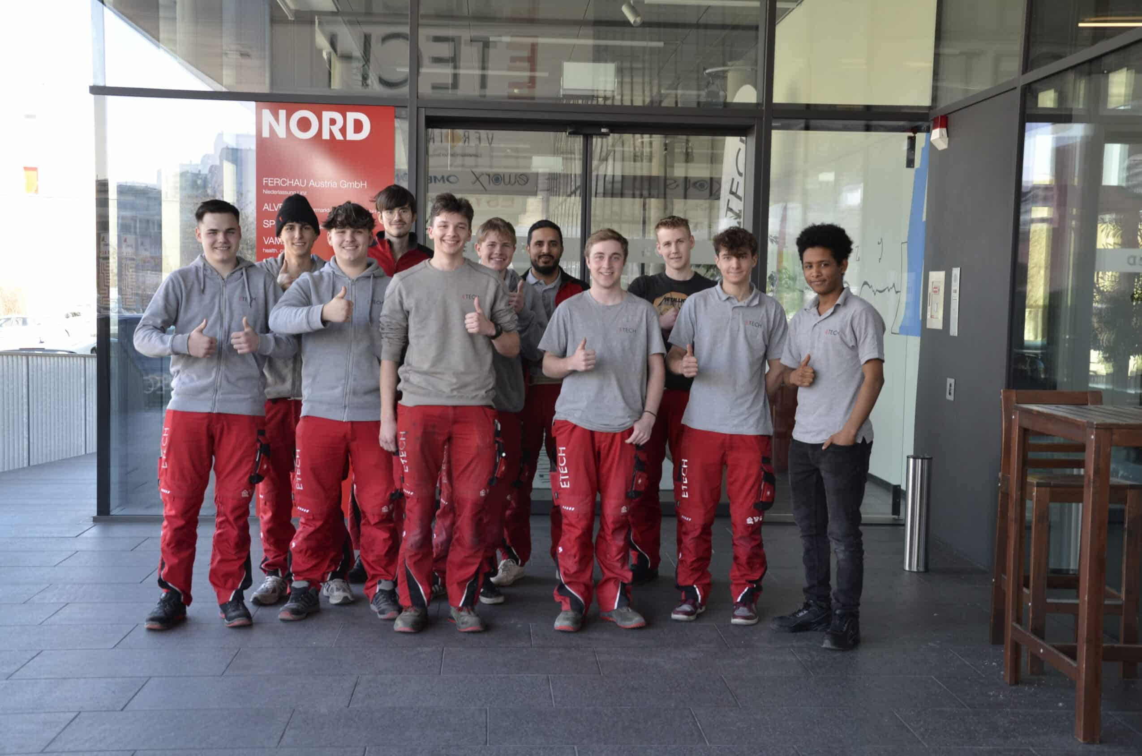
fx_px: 1425
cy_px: 378
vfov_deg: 29.7
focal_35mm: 45
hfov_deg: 43.7
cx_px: 571
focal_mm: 30
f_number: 5.6
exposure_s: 1/125
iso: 400
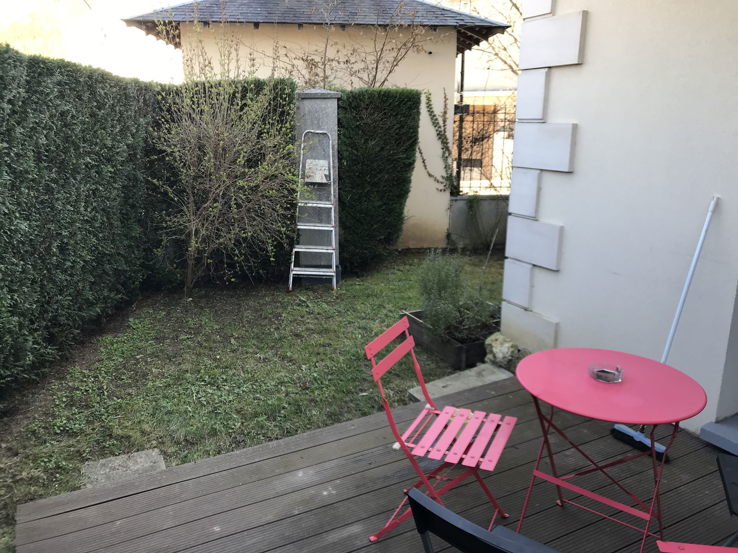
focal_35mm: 28
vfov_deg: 49.7
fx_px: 597
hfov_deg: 63.4
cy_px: 276
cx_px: 369
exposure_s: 1/143
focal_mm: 3.99
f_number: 1.8
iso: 20
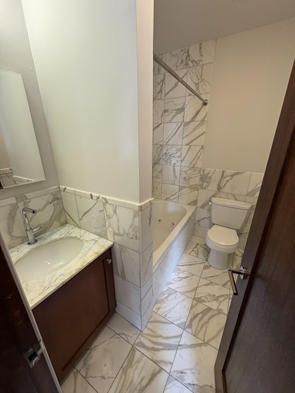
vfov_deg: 102.1
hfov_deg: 85.7
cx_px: 148
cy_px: 196
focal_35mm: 14
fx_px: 159
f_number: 2.2
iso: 250
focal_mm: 2.22
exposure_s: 1/60
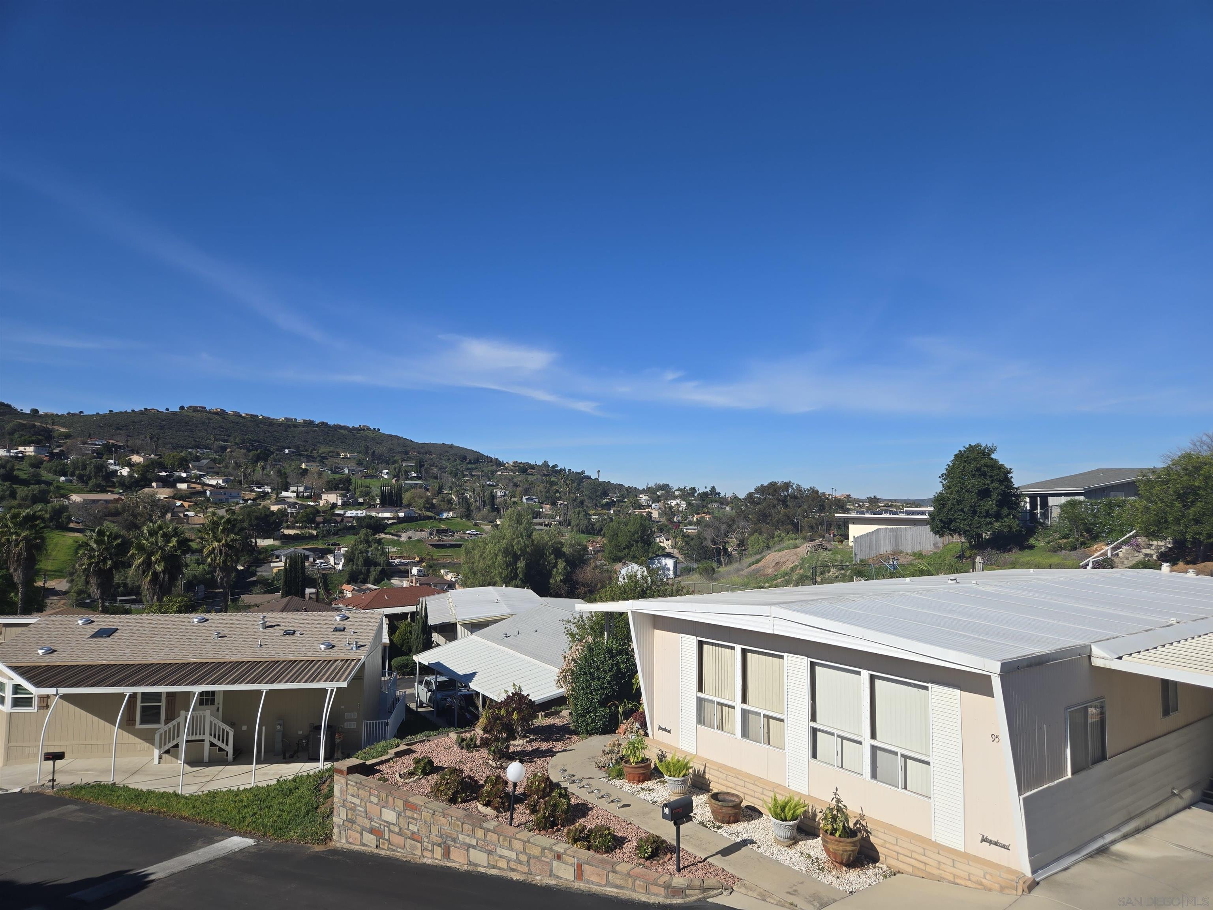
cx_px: 606
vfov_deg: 58.9
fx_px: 806
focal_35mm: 23
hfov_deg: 73.9
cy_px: 455
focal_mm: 5.4
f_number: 1.8
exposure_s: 1/3075
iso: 25
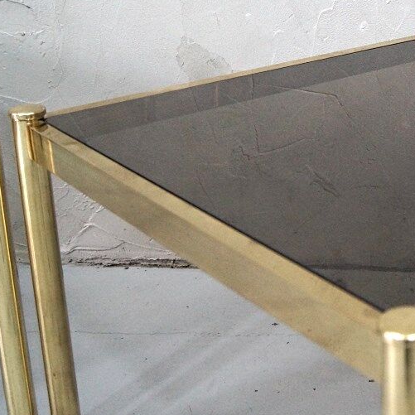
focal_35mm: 70
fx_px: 949
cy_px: 104
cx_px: 419
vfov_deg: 24.4
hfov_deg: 23.6
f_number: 4
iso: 1600
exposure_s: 1/160
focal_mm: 22
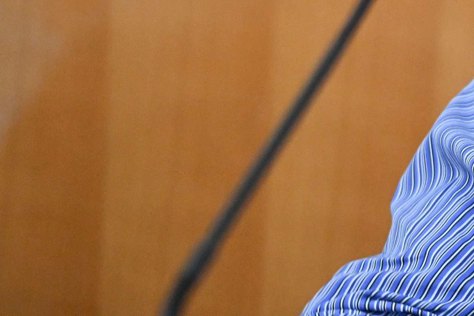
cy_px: -57
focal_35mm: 629
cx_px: 732
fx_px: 8281
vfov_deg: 2.2
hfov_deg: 3.3
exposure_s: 1/200
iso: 3200
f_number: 4.5
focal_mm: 200
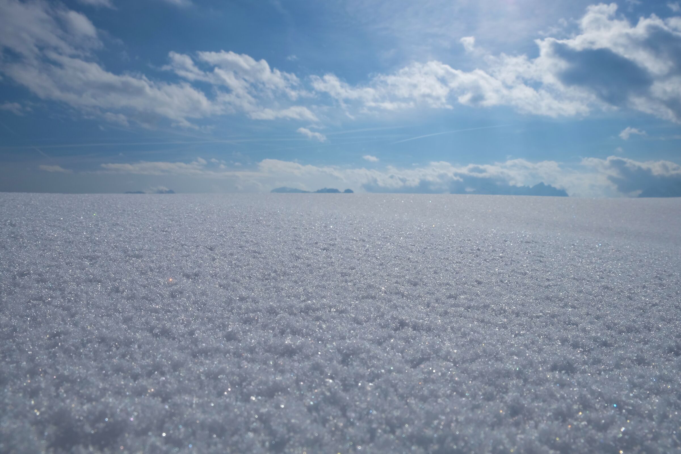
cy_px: 227
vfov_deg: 47.9
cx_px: 340
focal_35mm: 27
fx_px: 511
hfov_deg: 67.4
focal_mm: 18
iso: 200
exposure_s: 1/400
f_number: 18
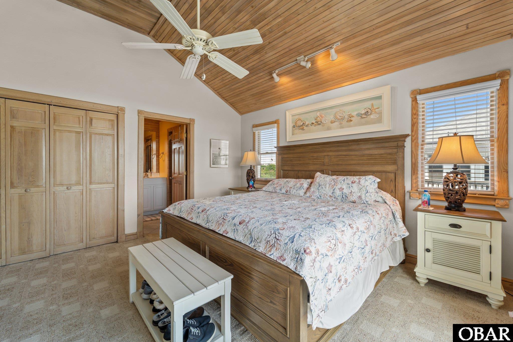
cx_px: 256
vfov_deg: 81.2
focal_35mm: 14
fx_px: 199
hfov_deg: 104.3
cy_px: 171
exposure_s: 1/4
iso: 100
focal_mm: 14
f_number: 11
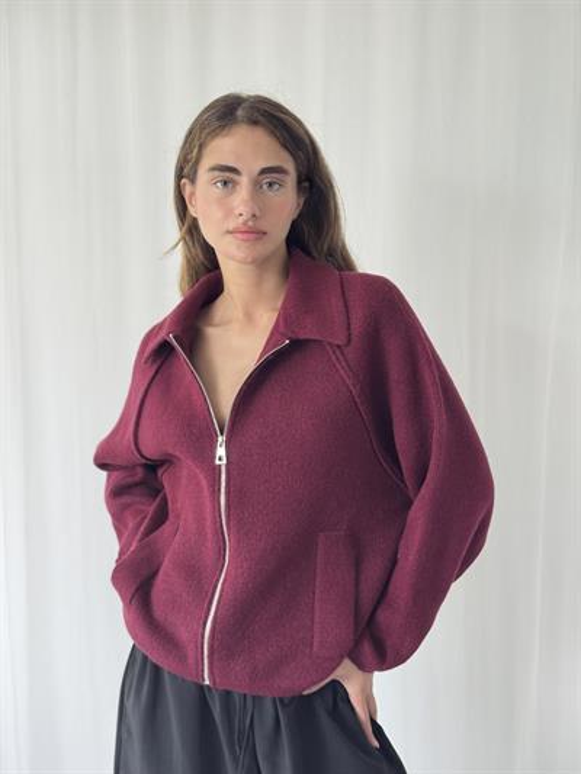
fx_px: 1074
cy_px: 387
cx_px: 290
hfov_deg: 30.3
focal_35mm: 48
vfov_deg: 39.6
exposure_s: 1/60
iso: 100
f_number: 1.78
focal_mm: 6.76
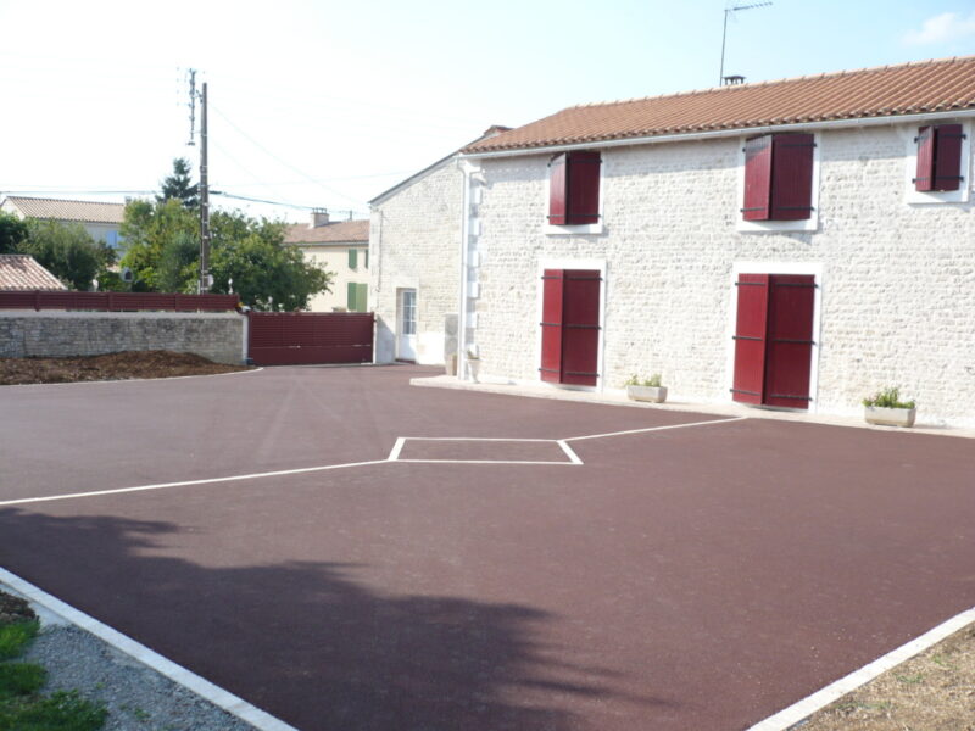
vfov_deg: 40.7
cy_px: 366
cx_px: 488
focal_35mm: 35
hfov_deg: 52.6
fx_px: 986
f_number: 2.8
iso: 100
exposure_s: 1/640
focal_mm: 5.8
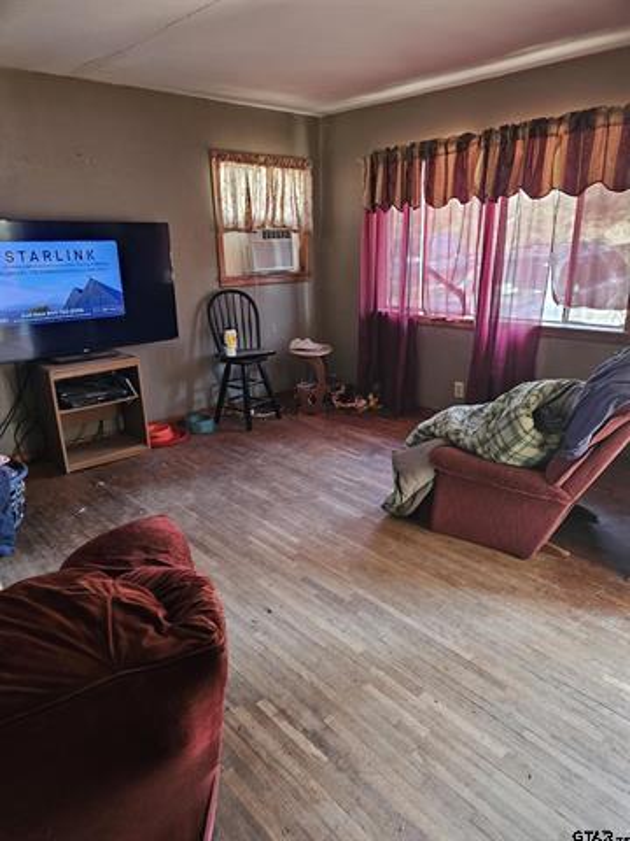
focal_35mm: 23
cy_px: 420
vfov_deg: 73.9
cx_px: 315
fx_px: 558
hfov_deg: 58.9
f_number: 1.8
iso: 640
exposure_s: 1/40
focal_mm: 5.4
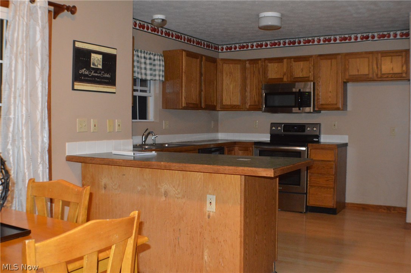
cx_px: 206
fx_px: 547
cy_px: 136
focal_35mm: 48
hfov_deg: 41.2
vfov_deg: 28.0
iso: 3200
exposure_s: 1/60
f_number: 4.8
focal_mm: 32
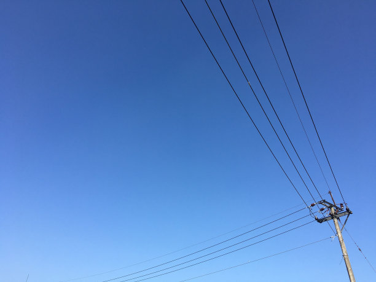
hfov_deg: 61.7
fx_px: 315
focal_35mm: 29
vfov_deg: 48.2
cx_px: 188
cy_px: 141
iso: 25
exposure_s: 1/1748
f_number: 2.2
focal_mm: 4.15
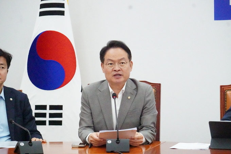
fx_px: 847
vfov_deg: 10.4
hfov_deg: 15.5
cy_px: 77
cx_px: 116
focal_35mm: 132
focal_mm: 88
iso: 40000
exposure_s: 1/1250
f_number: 9
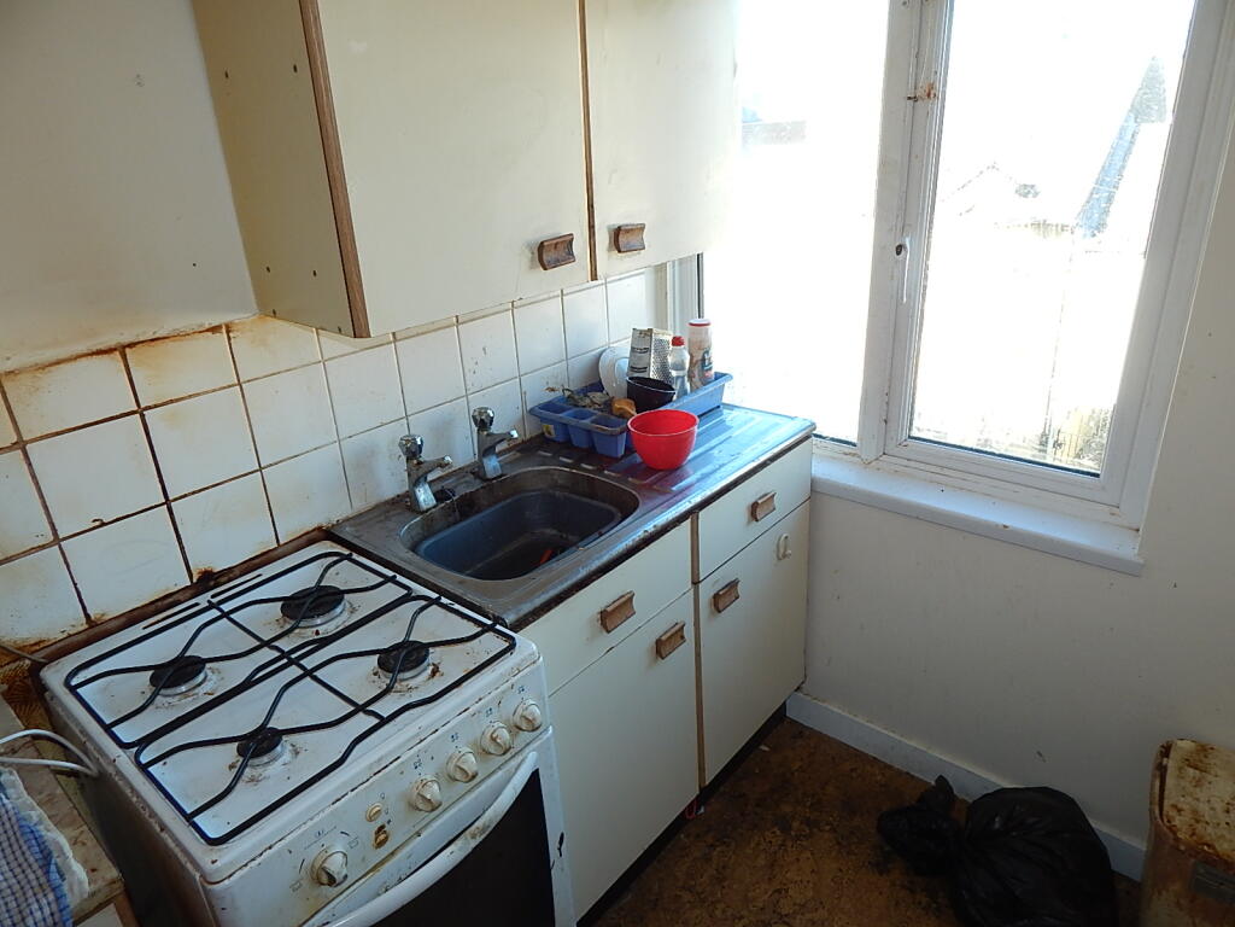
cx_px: 618
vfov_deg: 61.1
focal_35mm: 22
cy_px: 464
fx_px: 785
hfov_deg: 76.4
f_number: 3
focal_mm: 4
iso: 125
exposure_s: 1/80
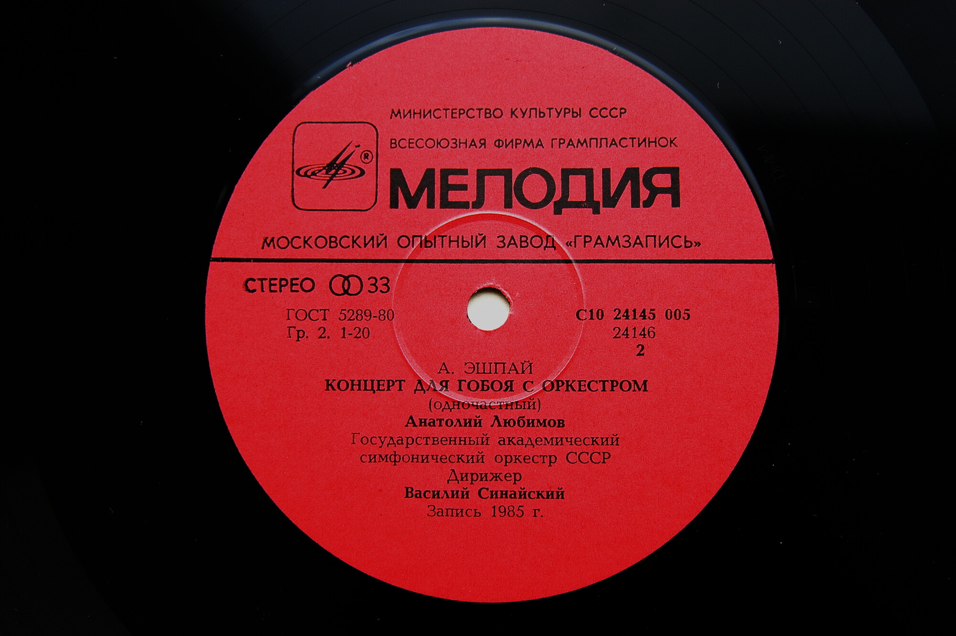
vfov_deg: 25.7
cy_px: 318
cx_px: 478
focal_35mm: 52
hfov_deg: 37.9
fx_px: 1393
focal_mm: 35
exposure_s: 1/60
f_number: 4
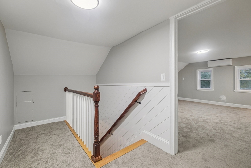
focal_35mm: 15
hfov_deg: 100.4
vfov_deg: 77.3
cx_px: 126
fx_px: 105
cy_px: 84
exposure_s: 1/9
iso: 400
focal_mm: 10
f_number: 5.6
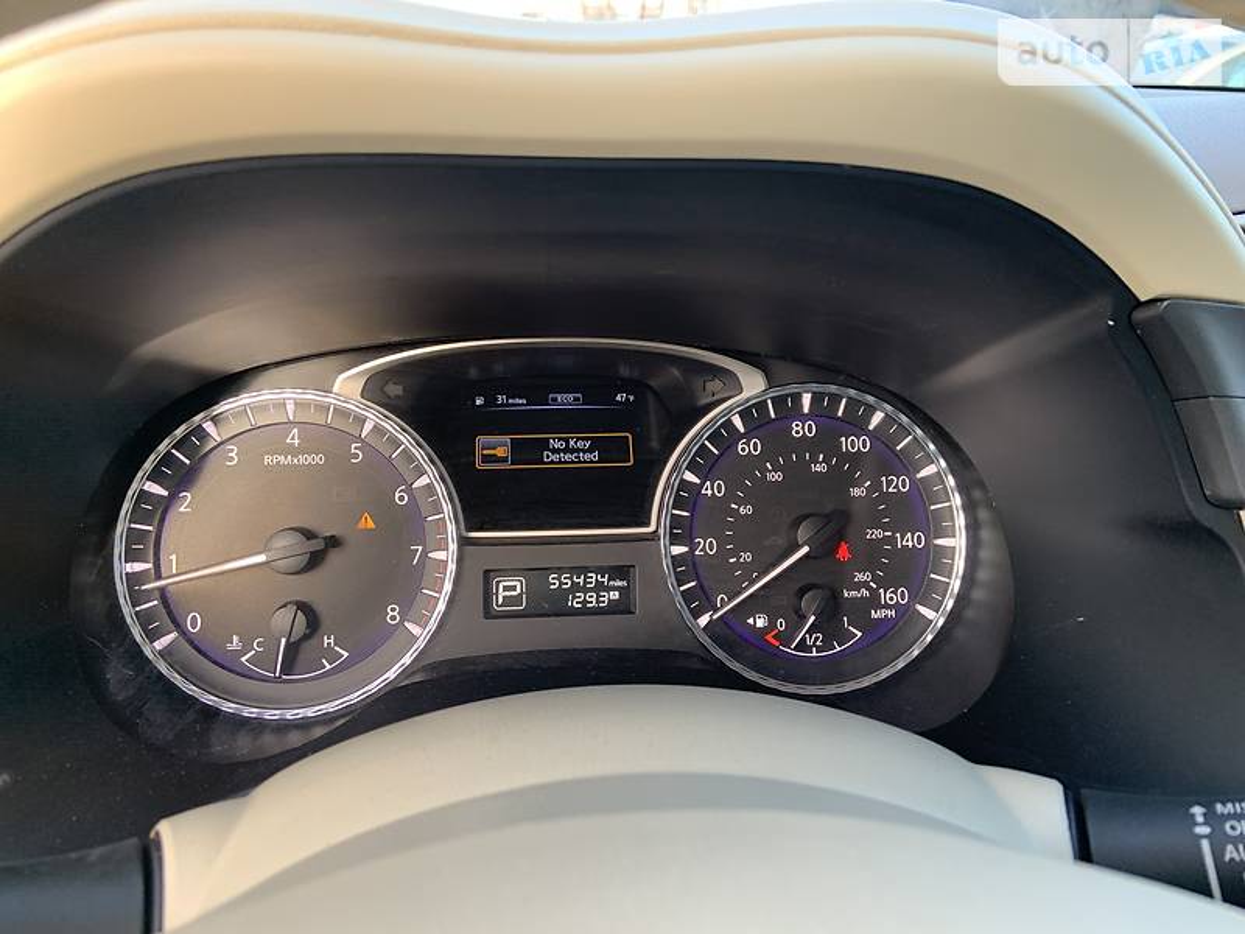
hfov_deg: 67.3
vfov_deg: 53.1
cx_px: 622
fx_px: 935
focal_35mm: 26
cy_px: 467
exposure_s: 1/121
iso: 80
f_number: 1.8
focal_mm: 4.2
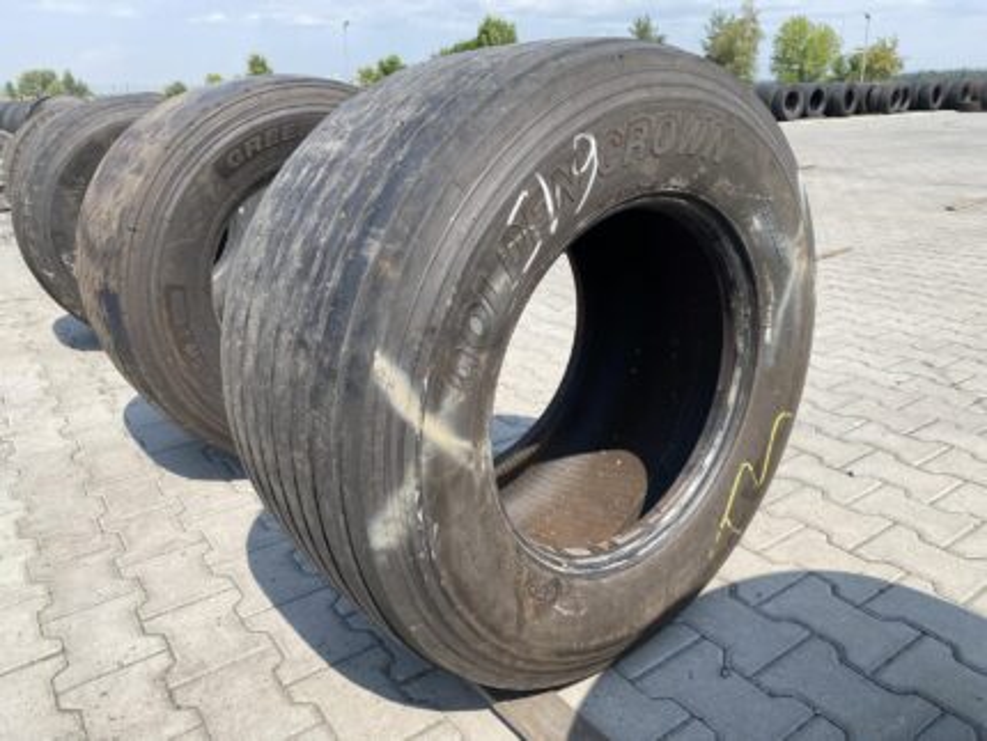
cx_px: 494
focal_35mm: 26
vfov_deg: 53.1
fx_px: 742
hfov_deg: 67.3
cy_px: 370
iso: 32
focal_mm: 4.25
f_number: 1.8
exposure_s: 1/1565
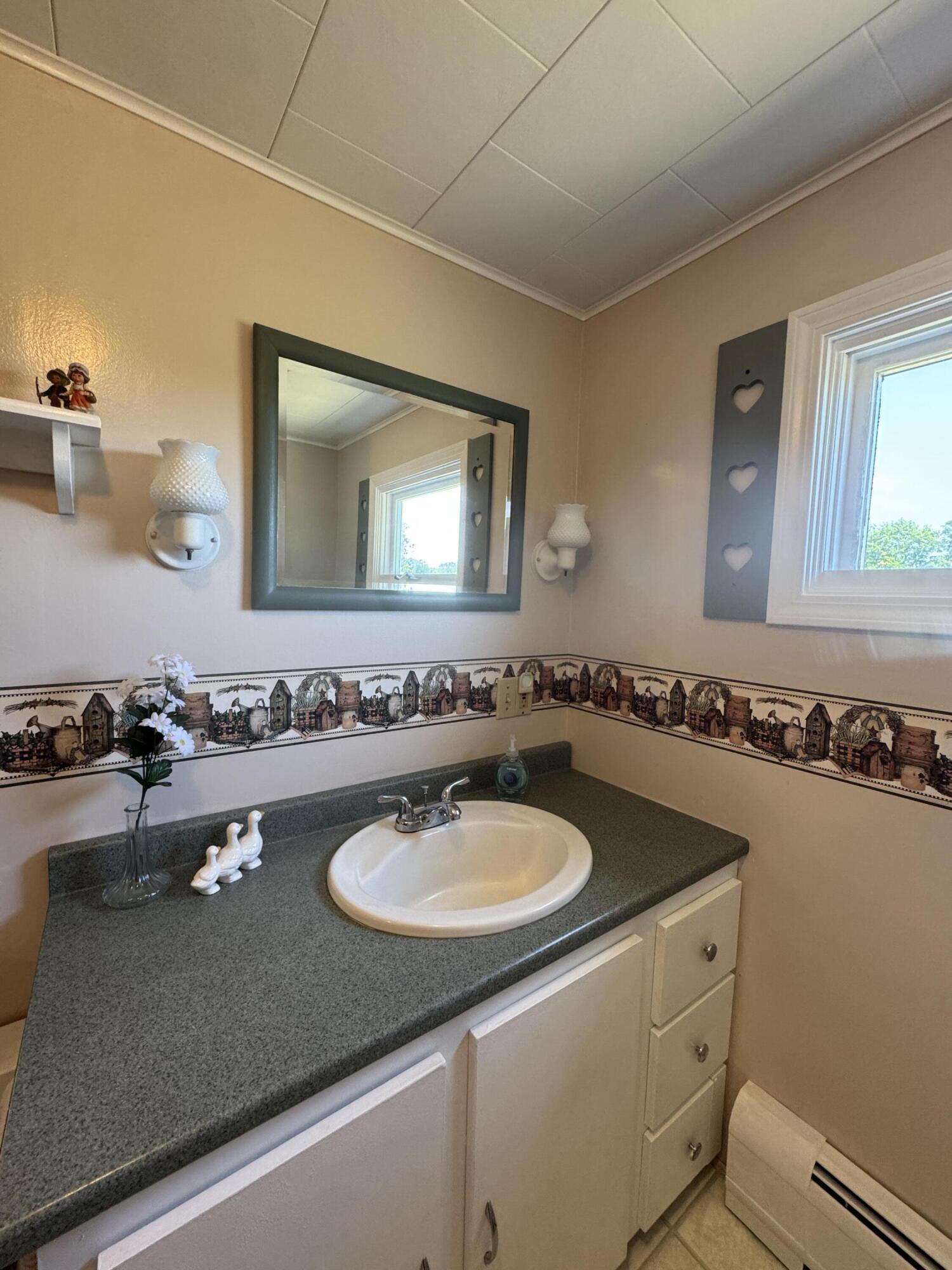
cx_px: 476
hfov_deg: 85.7
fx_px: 513
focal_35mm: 14
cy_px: 635
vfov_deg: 102.1
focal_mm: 2.22
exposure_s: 1/120
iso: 250
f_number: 2.2
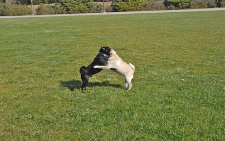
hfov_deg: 52.7
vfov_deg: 34.4
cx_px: 112
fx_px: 227
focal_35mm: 37
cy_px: 73
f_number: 8
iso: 100
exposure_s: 1/180
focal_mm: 24
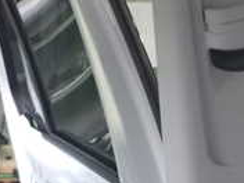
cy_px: 68
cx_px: 187
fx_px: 599
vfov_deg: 17.3
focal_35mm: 85
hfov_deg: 22.8
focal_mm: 4.5
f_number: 2
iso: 1600
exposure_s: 1/160
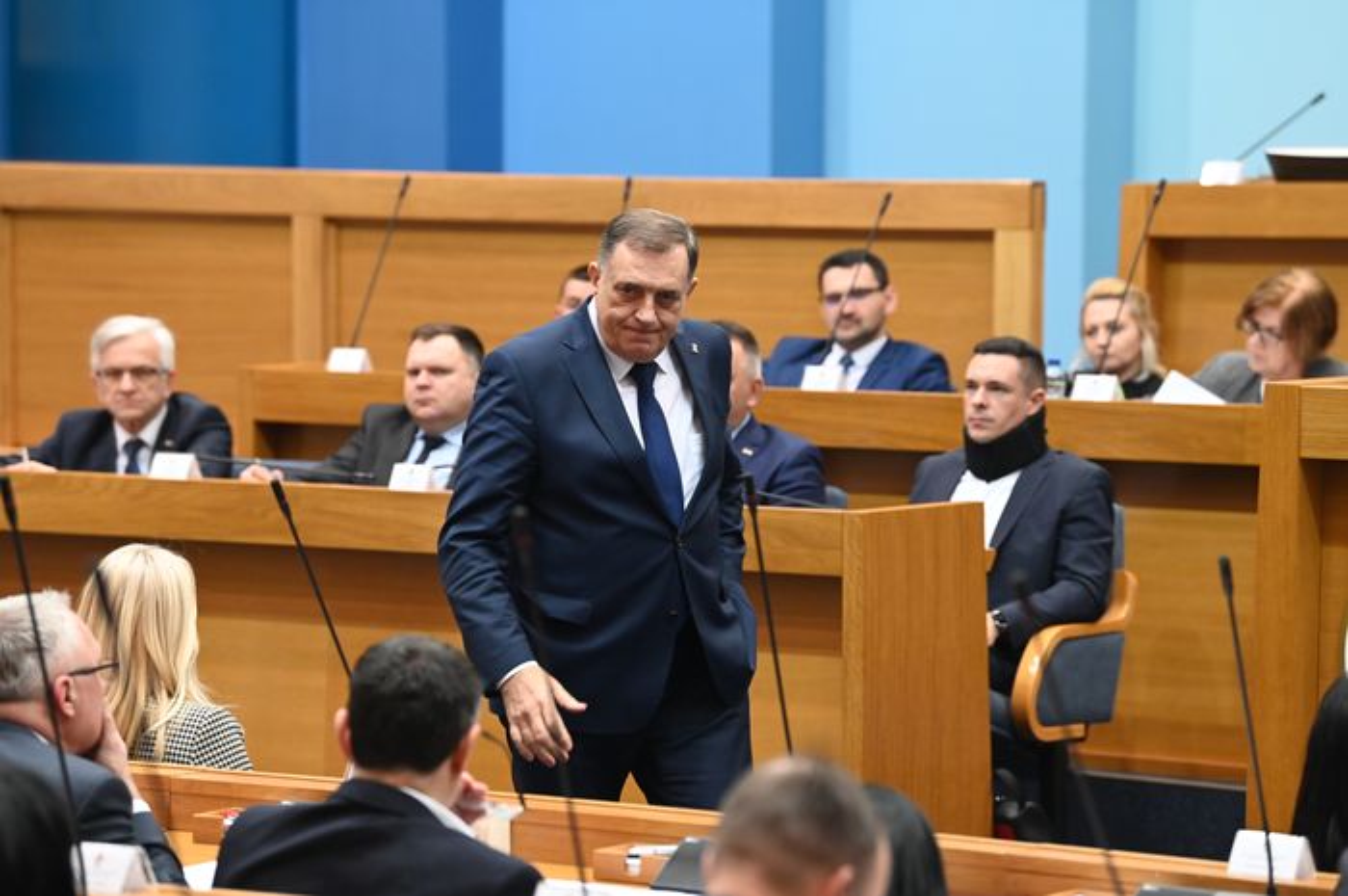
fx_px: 6171
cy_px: 448
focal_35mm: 165
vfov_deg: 8.3
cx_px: 674
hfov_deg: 12.5
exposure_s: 1/200
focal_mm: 165
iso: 5000
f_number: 4
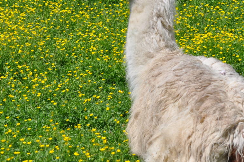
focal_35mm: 348
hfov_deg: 5.9
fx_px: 2356
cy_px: 45
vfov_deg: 3.9
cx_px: 183
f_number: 7.1
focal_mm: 110
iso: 200
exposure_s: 1/800
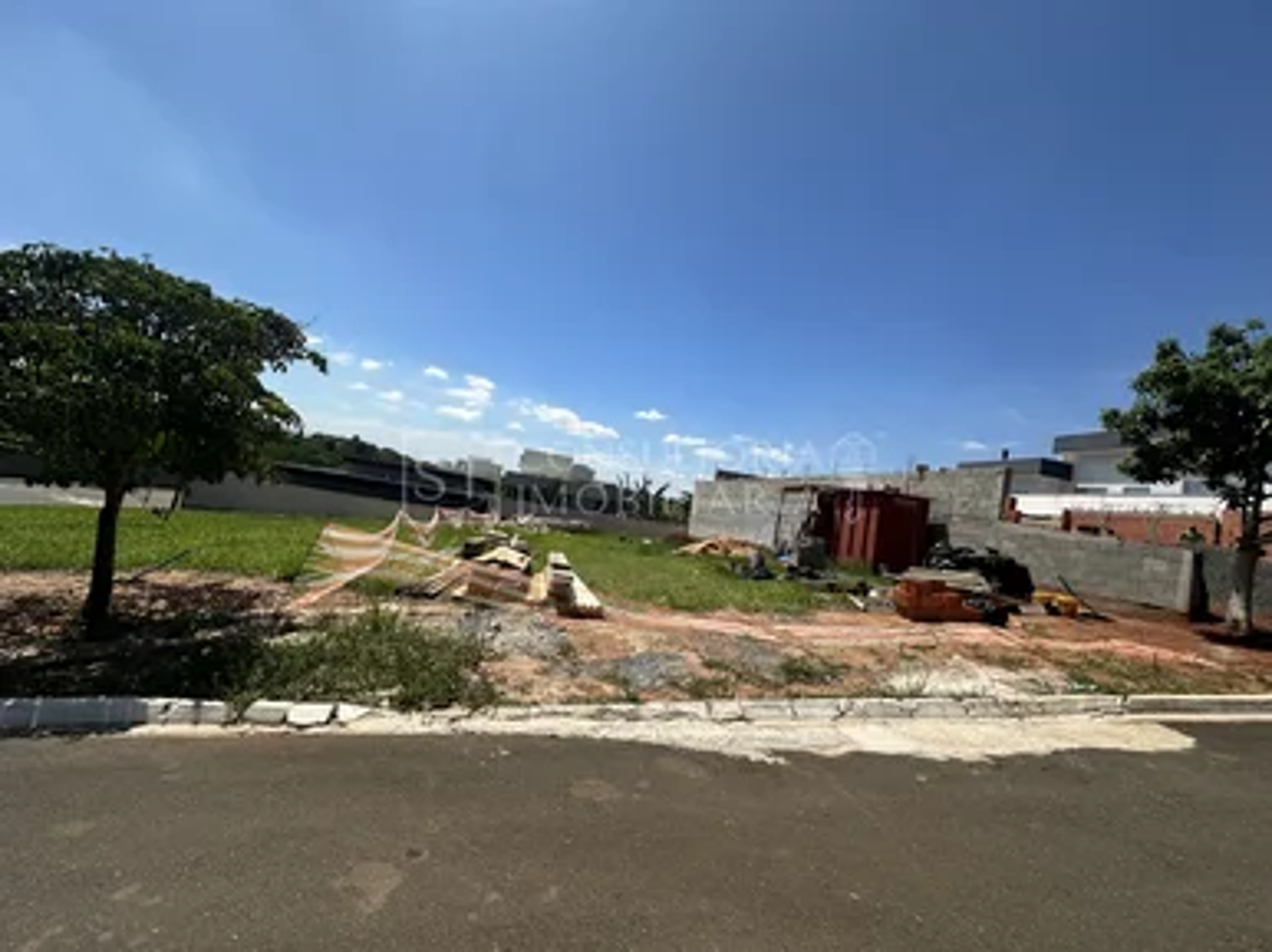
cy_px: 476
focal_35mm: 14
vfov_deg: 85.6
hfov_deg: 102.1
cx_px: 636
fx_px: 514
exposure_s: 1/3205
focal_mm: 2.22
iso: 50
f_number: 2.2
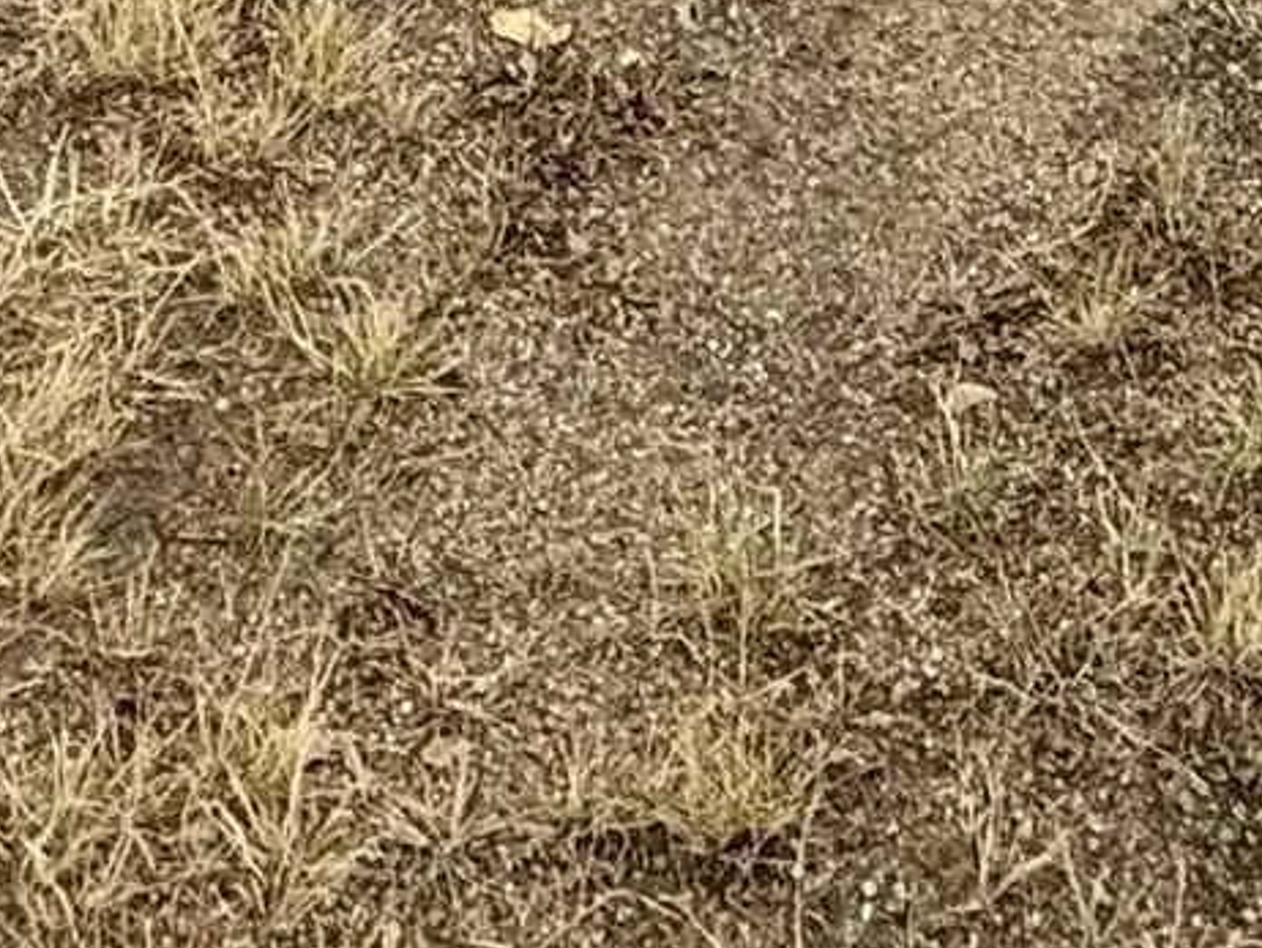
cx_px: 1030
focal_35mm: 93
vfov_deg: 11.0
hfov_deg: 20.8
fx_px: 3392
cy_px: -1828
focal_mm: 2.22
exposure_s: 1/1033
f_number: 2.2
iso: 50
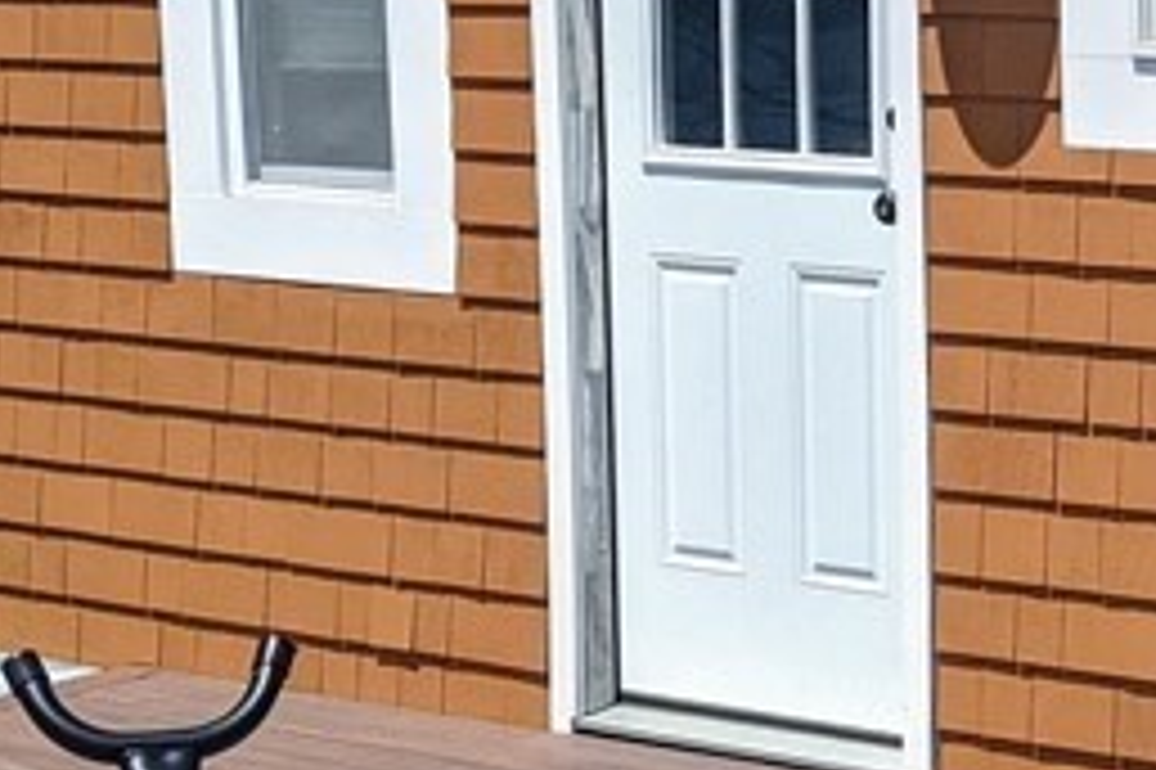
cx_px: 1412
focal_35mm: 112
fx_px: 3594
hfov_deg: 17.4
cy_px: 306
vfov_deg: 12.2
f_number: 1.73
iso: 60
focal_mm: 4.38
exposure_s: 1/5882
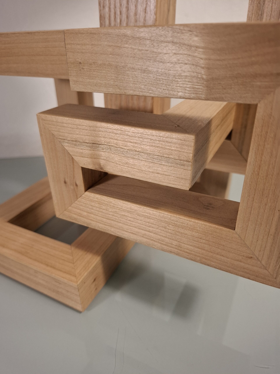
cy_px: 187
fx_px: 248
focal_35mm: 23
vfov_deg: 73.9
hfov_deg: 58.9
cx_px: 140
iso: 200
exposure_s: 1/50
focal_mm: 5.54
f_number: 1.8
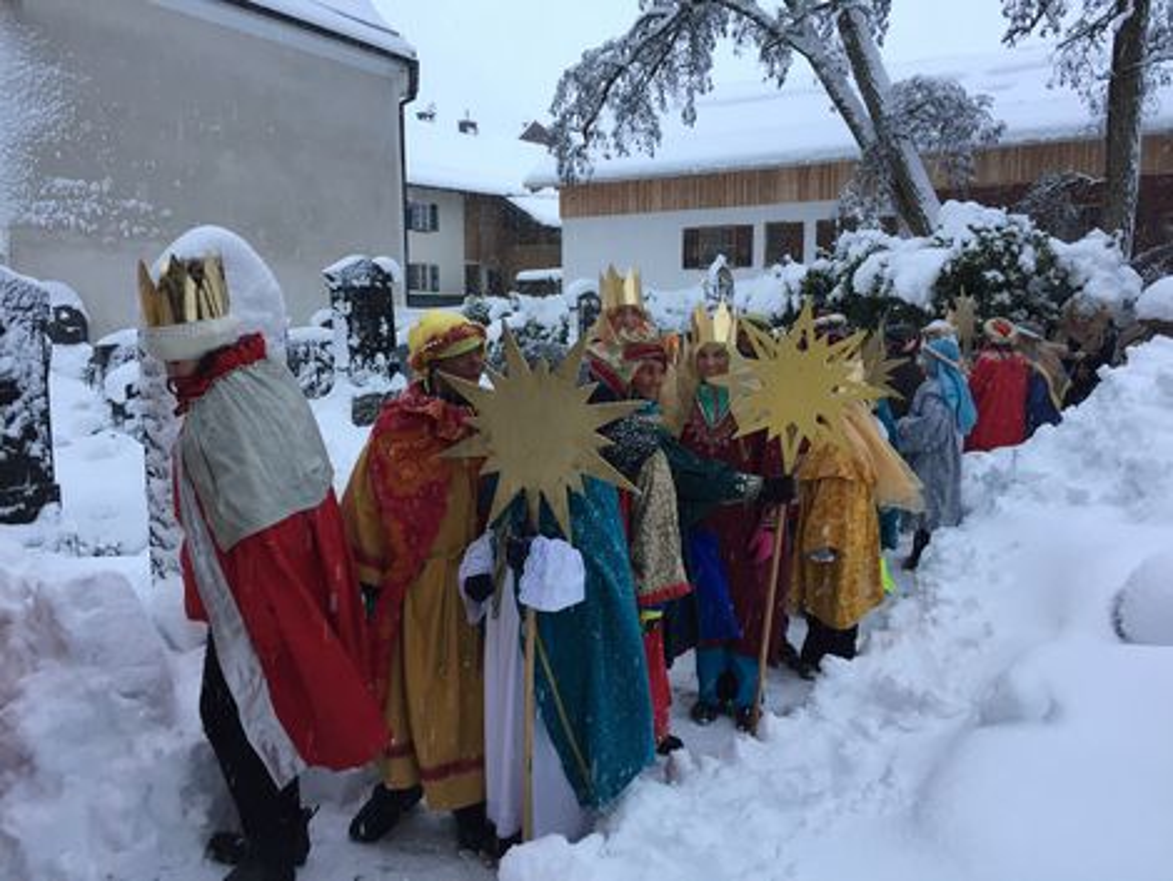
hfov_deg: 61.6
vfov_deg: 48.3
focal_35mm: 29
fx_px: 983
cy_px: 440
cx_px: 586
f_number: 2.2
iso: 40
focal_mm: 4.15
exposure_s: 1/33
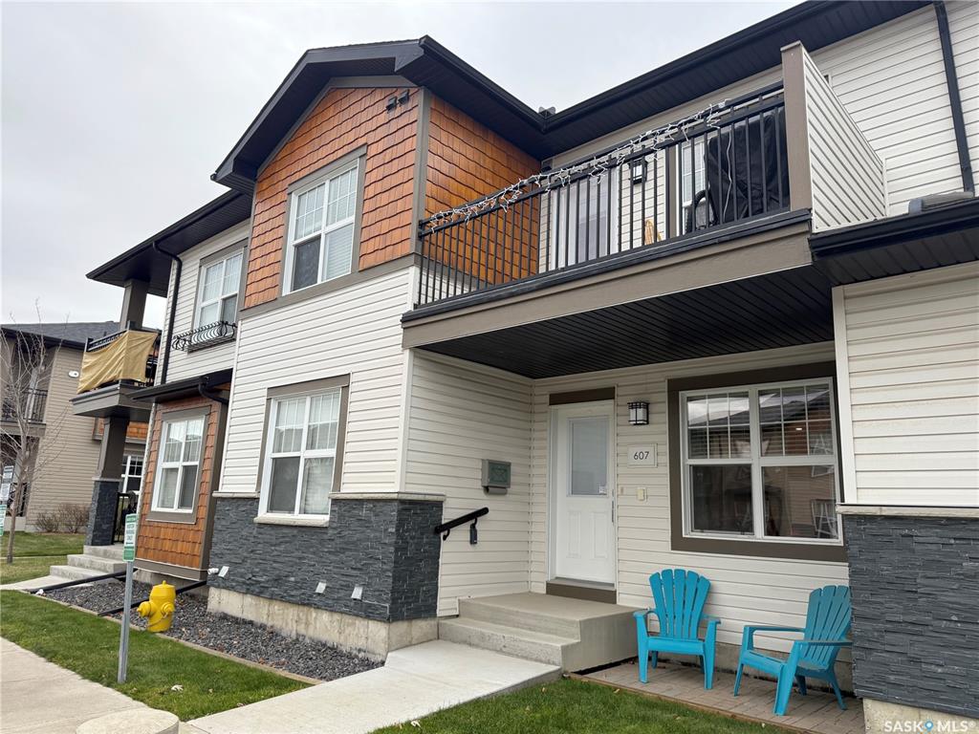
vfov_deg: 56.8
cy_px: 367
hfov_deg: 71.6
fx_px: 679
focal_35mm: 24
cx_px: 490
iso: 100
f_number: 1.78
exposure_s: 1/1689
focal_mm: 6.76
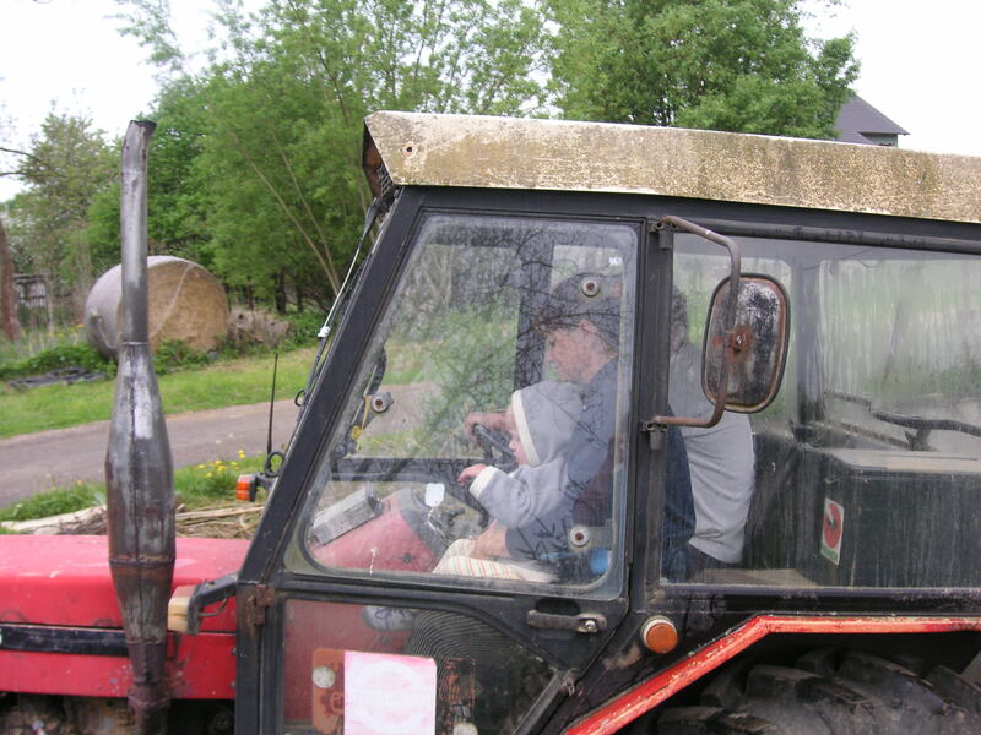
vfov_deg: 35.1
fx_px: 1162
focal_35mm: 41
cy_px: 368
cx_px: 490
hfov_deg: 45.8
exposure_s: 1/250
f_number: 3
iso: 50
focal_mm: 6.9
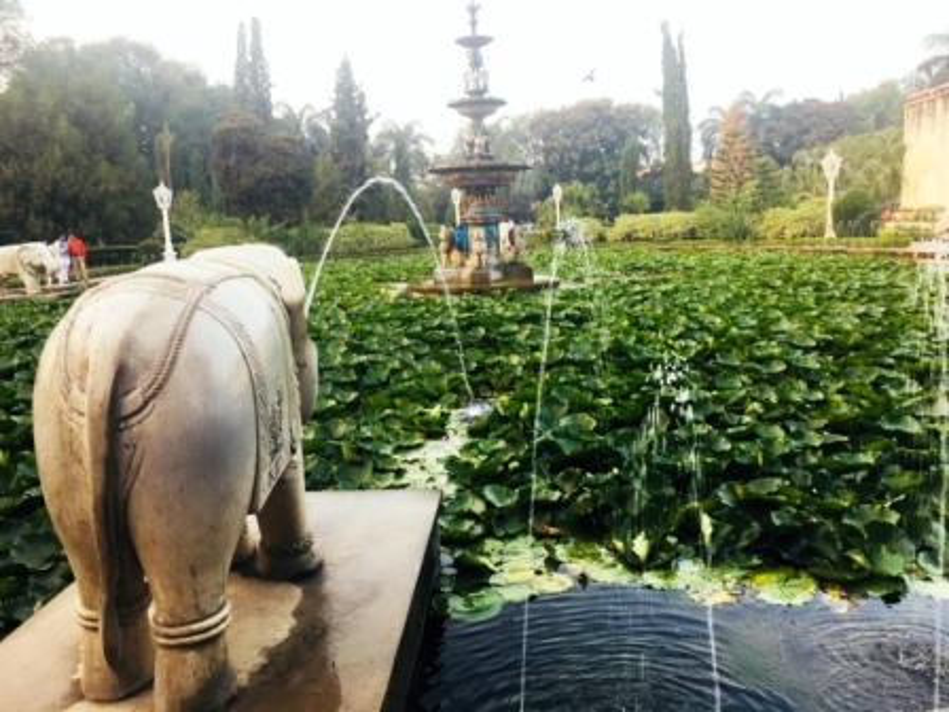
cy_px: 356
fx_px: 795
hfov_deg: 61.7
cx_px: 474
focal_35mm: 29
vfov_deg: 48.2
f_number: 2.2
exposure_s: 1/50
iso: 25
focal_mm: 4.15
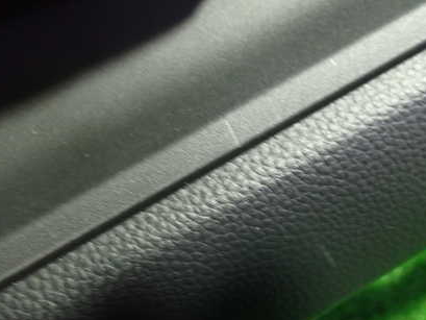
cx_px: 270
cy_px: 184
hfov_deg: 42.6
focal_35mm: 44
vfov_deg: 32.8
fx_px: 542
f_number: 2.3
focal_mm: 5.4
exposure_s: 1/30
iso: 500
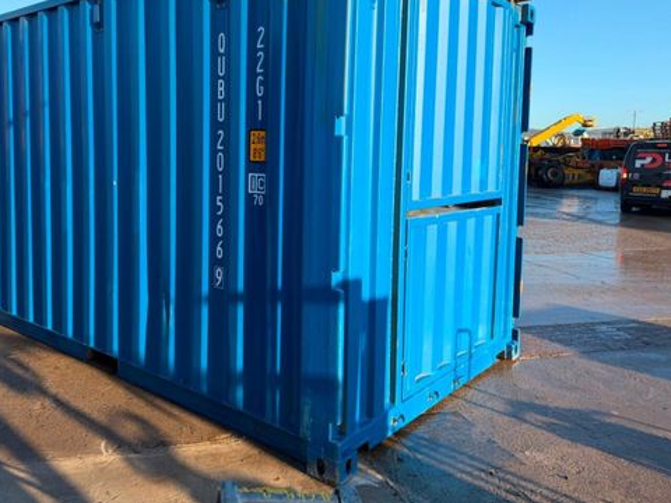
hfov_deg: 59.3
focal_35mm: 30
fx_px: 582
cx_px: 260
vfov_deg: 46.4
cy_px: 190
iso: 80
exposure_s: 1/1689
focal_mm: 6.76
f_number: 1.78
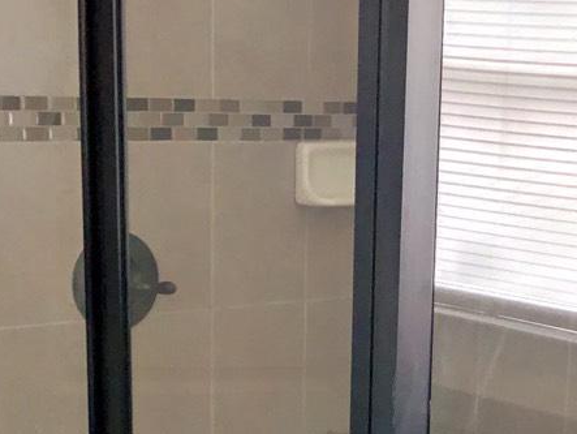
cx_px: 473
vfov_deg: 14.7
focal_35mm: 97
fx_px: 1618
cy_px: 542
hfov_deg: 20.0
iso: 200
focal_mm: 3.99
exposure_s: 1/17
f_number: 1.8
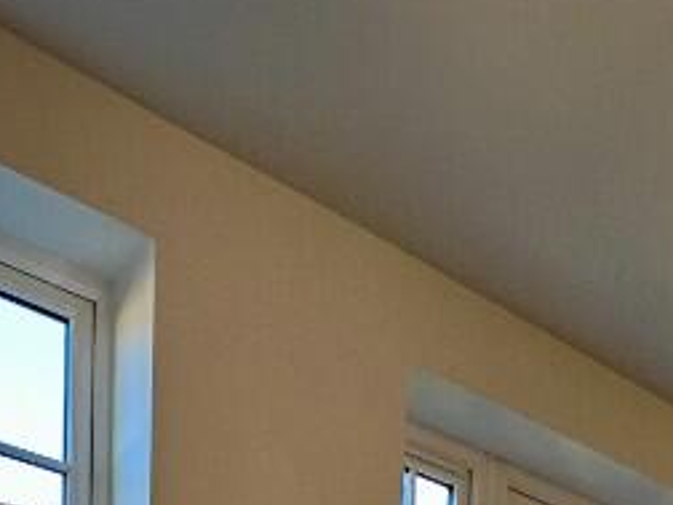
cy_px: 1007
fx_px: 1108
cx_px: 572
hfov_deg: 32.5
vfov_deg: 17.9
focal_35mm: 57
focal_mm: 2.22
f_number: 2.2
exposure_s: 1/100
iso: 100
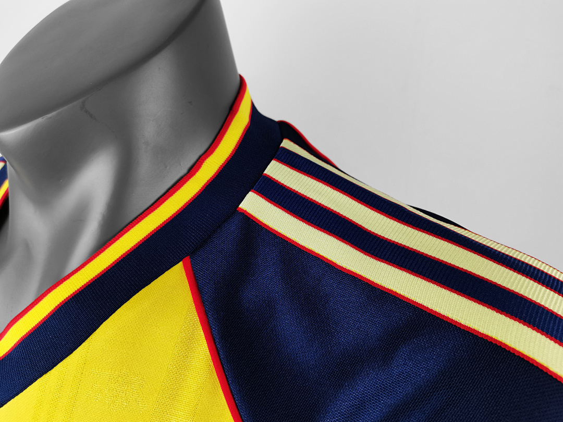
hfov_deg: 67.3
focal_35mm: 26
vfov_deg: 53.1
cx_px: 282
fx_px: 423
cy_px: 211
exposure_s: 1/100
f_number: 1.8
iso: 160
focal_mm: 5.58
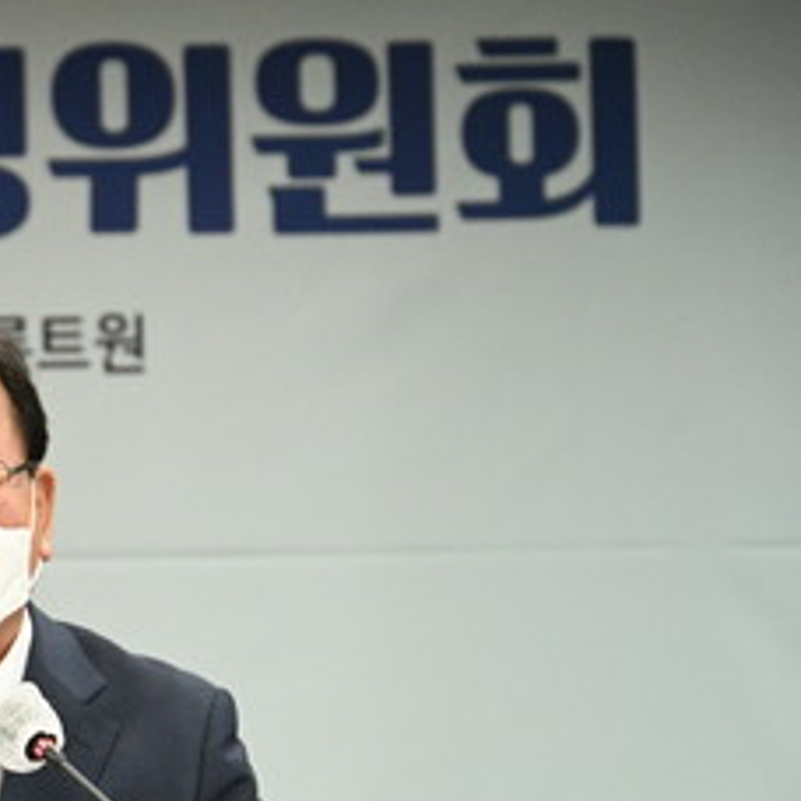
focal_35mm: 268
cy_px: 653
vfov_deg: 6.5
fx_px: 7016
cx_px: -179
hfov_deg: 6.5
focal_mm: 120
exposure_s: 1/250
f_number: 6.3
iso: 5000
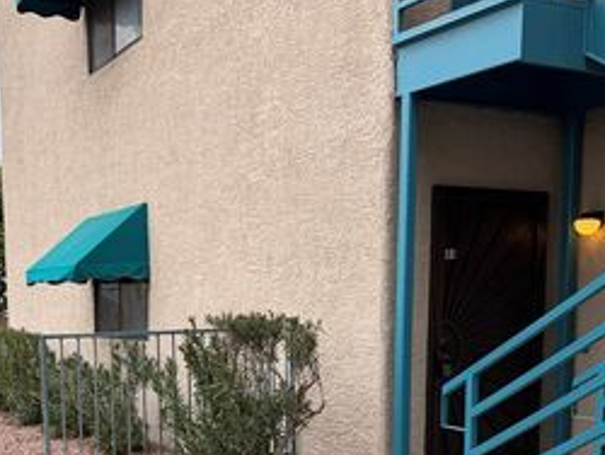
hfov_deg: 38.5
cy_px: 386
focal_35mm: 48
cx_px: 145
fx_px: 840
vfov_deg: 29.4
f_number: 1.78
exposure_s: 1/805
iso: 100
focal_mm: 6.76
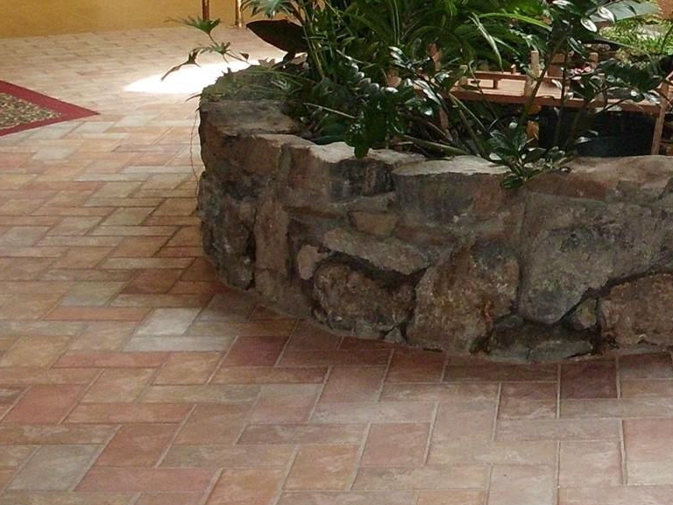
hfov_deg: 19.3
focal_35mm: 96
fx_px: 1866
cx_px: 805
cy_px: 27
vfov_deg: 15.2
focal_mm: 6.3
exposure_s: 1/125
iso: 200
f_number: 2.9
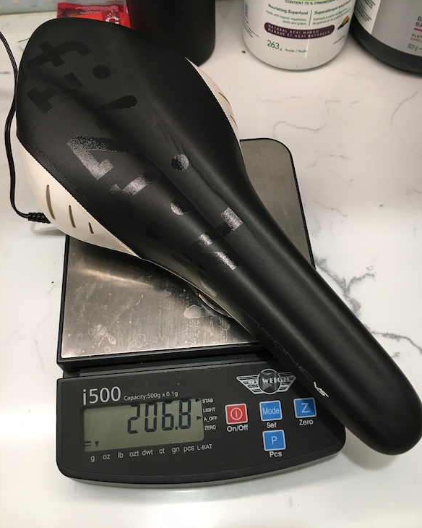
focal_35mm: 31
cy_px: 259
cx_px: 212
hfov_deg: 47.1
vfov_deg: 57.2
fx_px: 484
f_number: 2.2
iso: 80
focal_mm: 4.15
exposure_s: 1/30
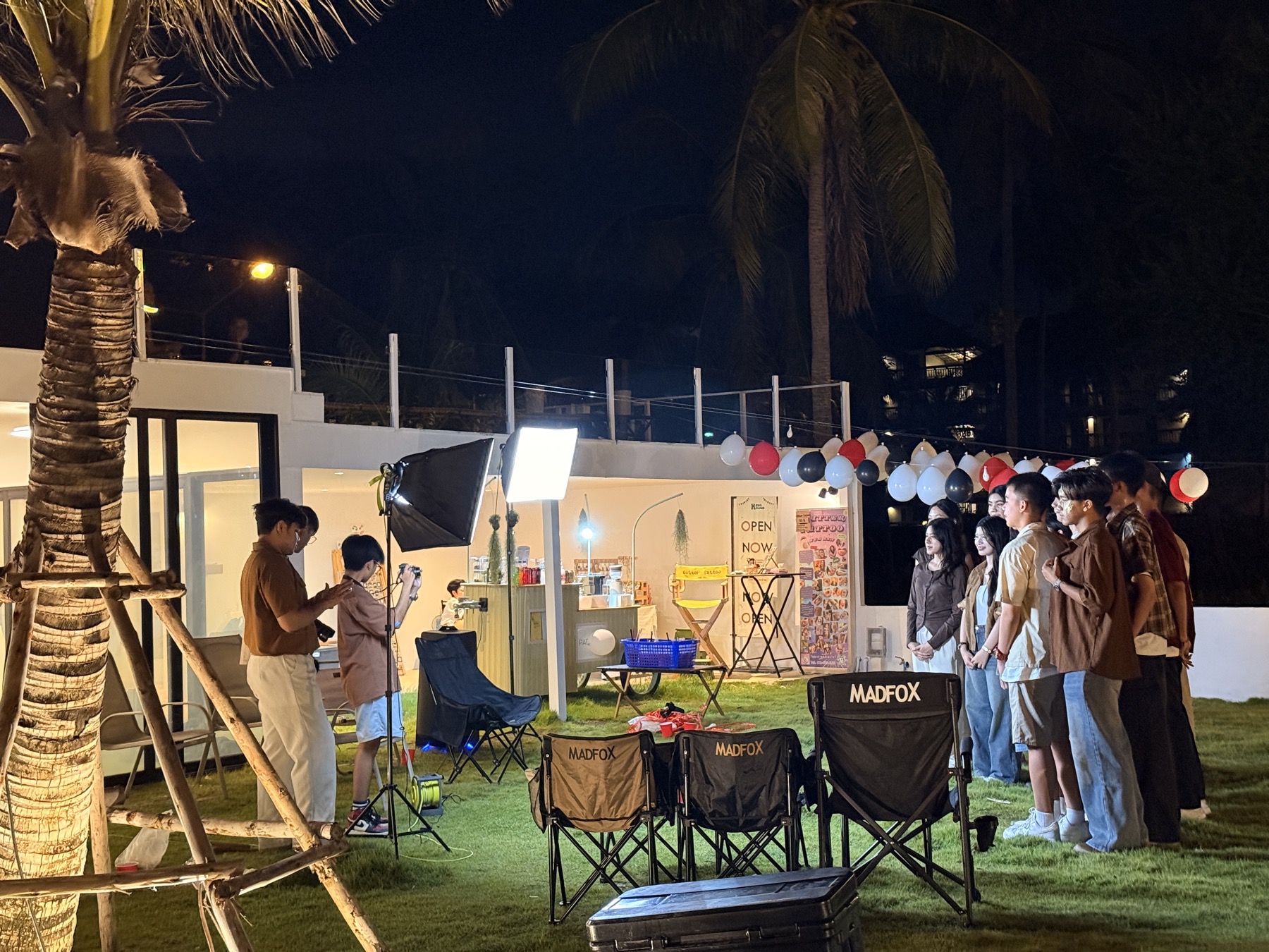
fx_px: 1760
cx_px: 634
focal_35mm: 48
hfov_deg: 39.7
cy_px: 476
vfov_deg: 30.3
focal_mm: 6.76
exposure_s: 1/33
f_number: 1.78
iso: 500
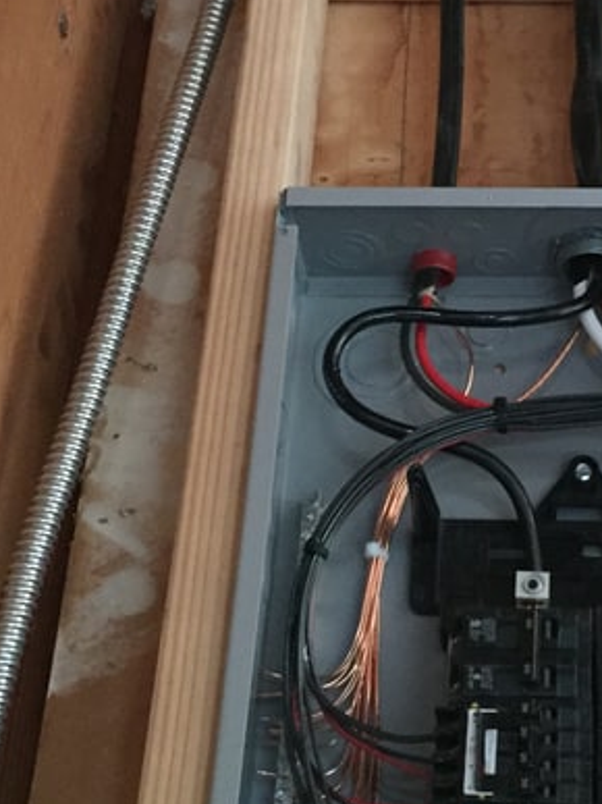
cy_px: 307
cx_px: 504
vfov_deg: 25.9
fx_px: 1740
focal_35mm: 75
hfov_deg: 19.4
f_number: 2.2
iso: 500
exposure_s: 1/15
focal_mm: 4.15
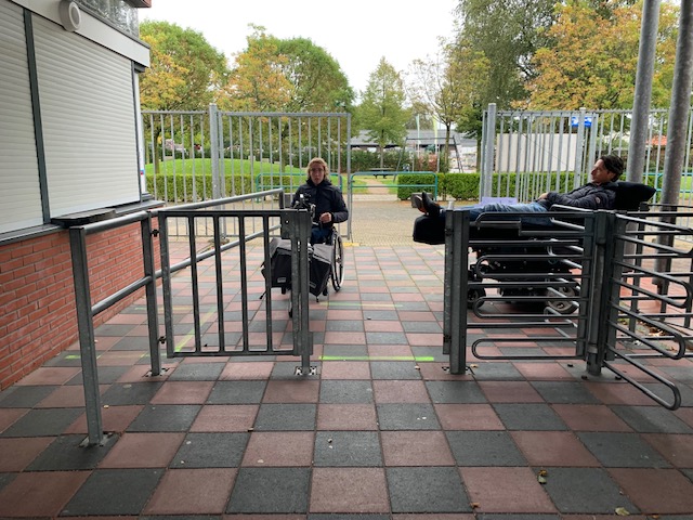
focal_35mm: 26
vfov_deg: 53.1
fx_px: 521
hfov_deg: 67.3
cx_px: 346
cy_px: 260
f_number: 1.8
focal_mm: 4.25
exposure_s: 1/60
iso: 100
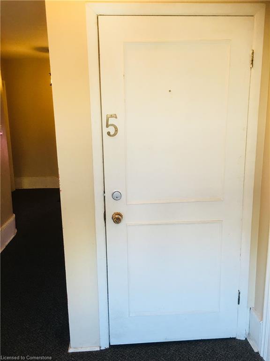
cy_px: 180
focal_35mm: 29
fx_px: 302
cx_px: 135
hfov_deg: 48.2
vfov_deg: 61.7
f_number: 2.2
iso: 50
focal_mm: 4.15
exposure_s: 1/15
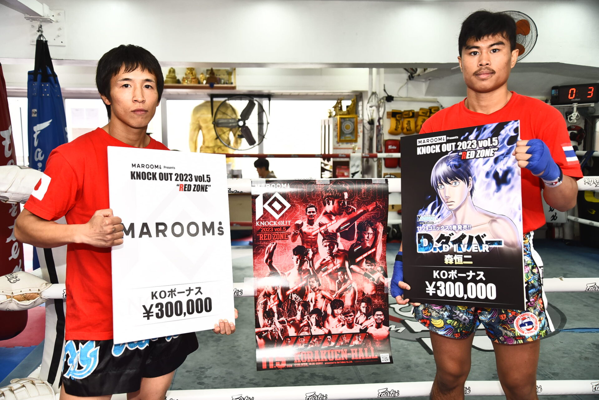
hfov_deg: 55.8
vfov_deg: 38.9
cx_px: 300
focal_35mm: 34
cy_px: 200
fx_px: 566
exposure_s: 1/200
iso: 800
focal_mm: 34
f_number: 4
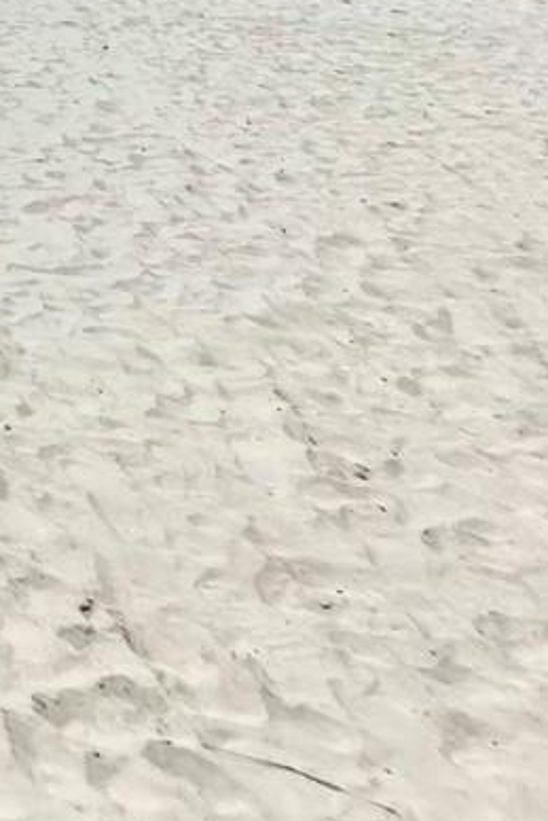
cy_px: -419
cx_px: -899
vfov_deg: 25.2
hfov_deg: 13.3
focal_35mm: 60
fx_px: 1369
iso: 50
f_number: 2.2
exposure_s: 1/5814
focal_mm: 2.22
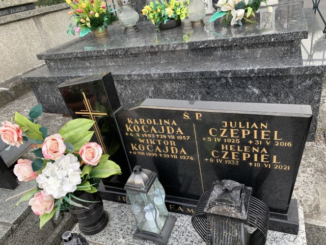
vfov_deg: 53.1
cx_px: 163
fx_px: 245
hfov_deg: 67.3
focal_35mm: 26
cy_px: 122
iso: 64
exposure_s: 1/121
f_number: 1.8
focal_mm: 4.25
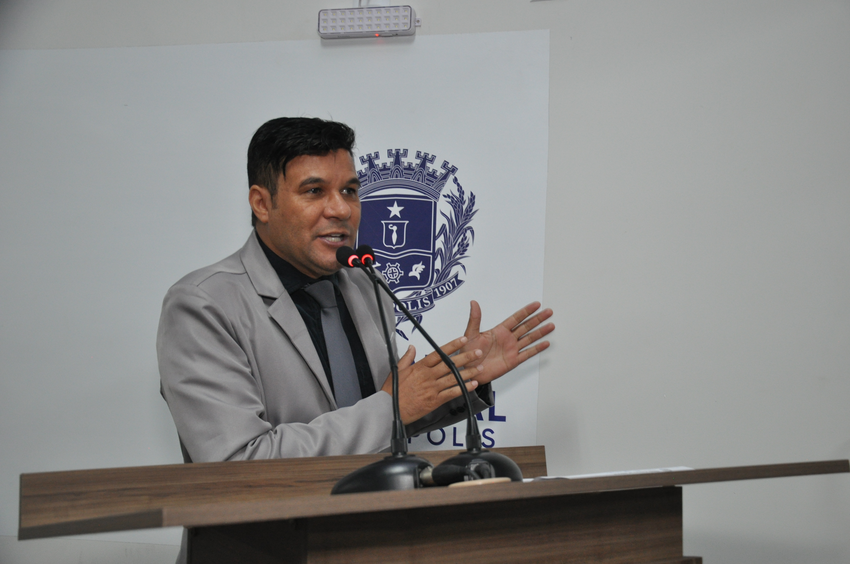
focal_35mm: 60
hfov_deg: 33.4
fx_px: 1415
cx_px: 425
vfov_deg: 22.6
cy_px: 282
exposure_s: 1/60
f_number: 5.6
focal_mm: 40
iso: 800
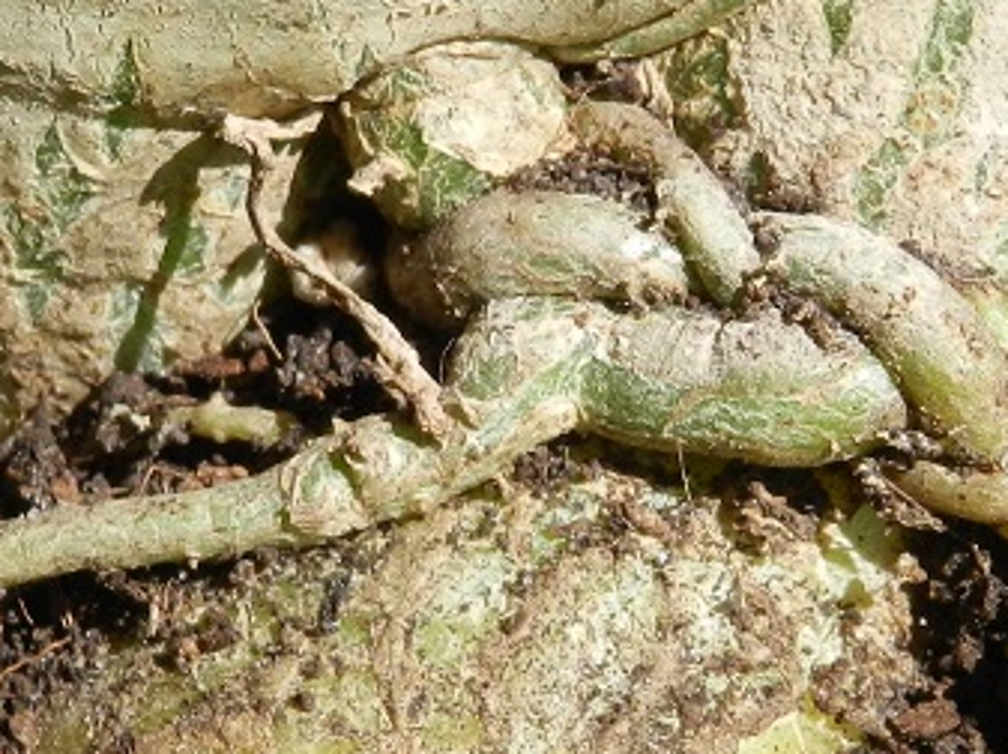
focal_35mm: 63
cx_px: 586
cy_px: 350
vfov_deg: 23.2
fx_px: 1833
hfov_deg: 30.7
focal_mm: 9.4
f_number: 4.4
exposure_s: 1/800
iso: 160
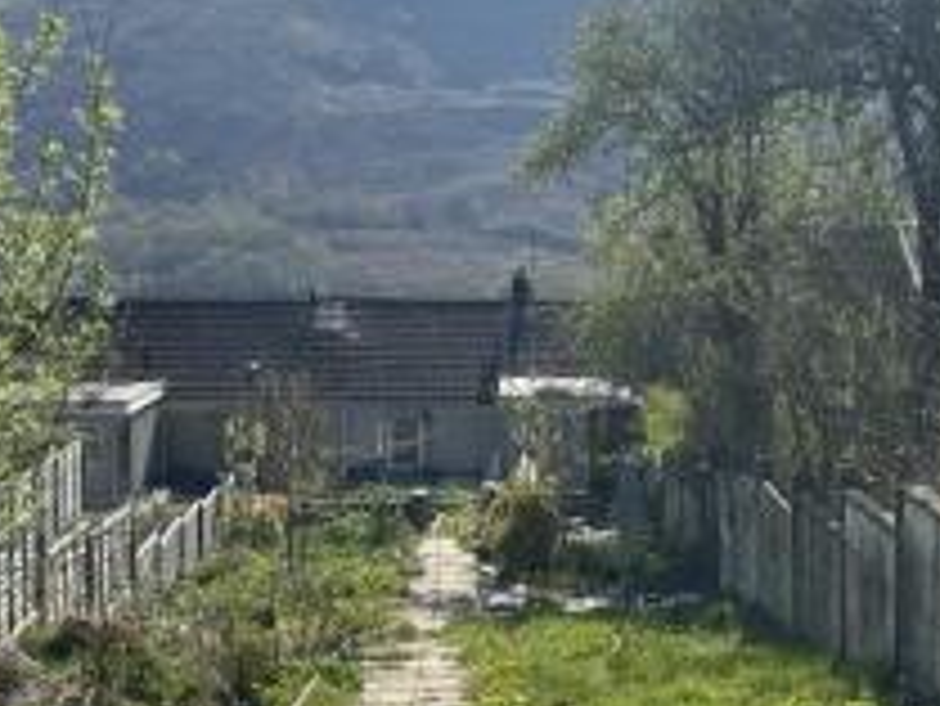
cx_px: 735
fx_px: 1820
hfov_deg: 28.4
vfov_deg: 21.9
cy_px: 313
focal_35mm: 67
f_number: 1.78
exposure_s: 1/6623
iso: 80
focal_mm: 6.86
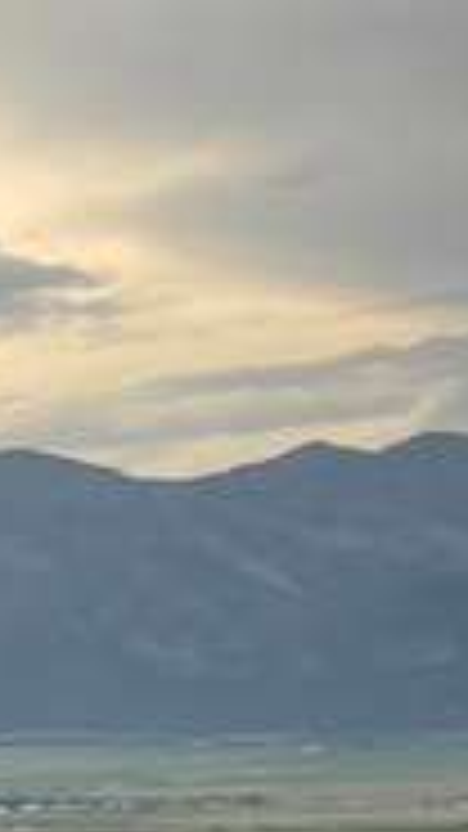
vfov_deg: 13.9
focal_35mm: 151
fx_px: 3333
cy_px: 931
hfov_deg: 6.1
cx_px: -1678
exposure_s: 1/121
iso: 40
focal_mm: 5.1
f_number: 1.6
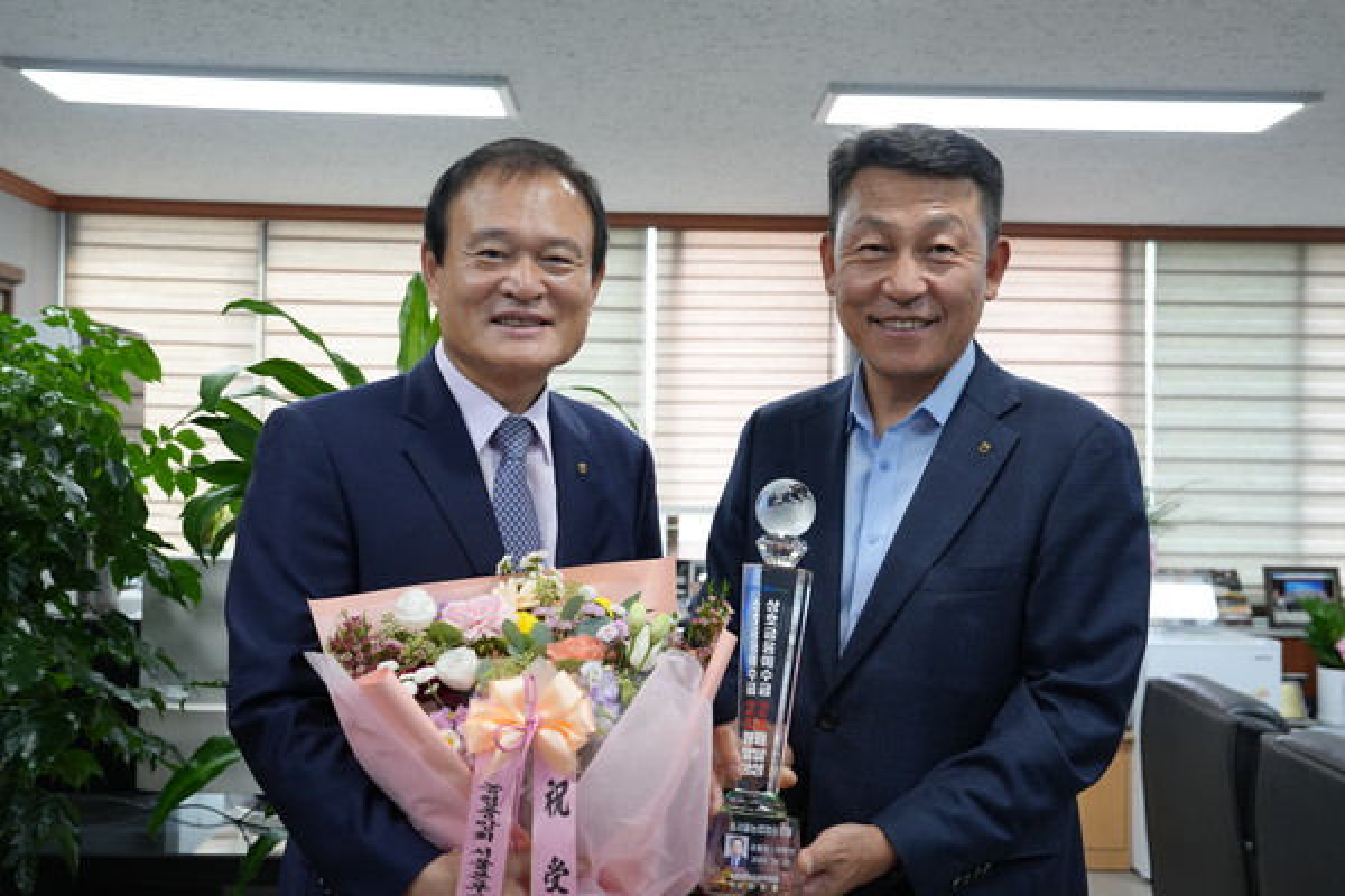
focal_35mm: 35
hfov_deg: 54.4
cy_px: 448
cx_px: 672
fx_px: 1308
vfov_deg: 37.9
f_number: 5
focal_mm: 35
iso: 1600
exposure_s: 1/160
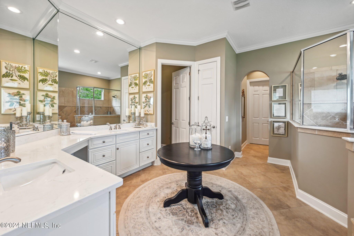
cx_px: 177
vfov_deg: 81.1
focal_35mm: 14
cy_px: 118
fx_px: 138
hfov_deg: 104.3
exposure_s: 1/6
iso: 400
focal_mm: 14
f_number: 8
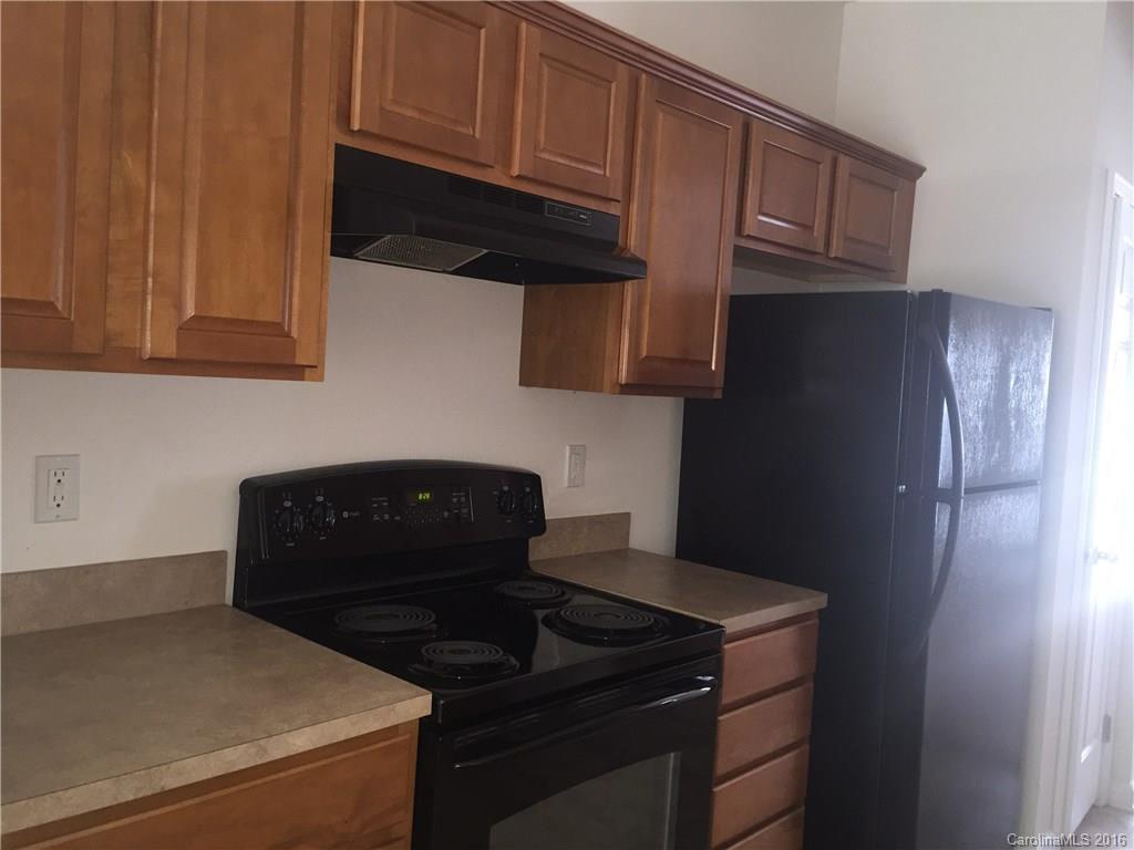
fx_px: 950
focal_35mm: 29
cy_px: 425
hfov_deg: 61.7
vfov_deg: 48.2
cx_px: 567
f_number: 2.2
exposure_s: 1/30
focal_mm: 4.15
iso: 160
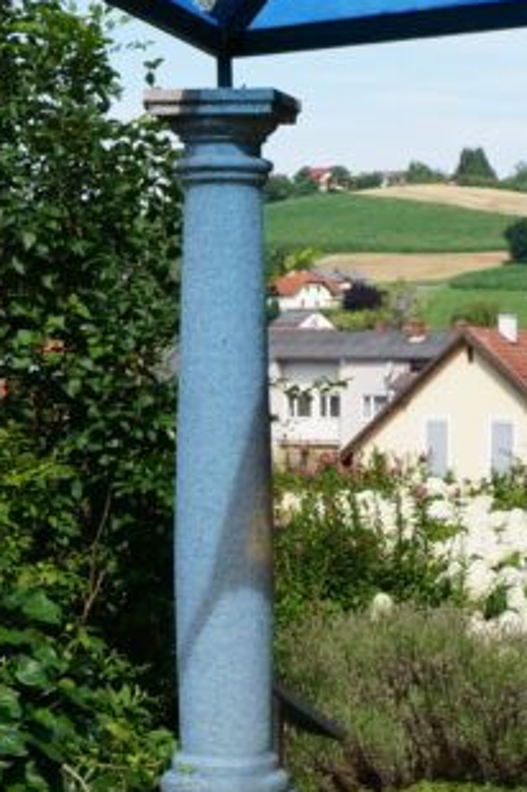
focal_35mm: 109
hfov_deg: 12.5
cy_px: 445
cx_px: 335
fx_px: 2399
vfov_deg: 18.8
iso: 100
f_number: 11
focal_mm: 22
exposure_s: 1/80
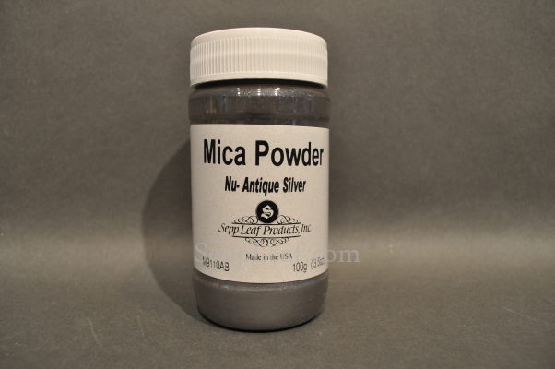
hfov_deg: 62.0
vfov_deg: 43.5
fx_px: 462
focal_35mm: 30
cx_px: 278
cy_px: 184
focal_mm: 20
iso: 400
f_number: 6.3
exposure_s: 1/60
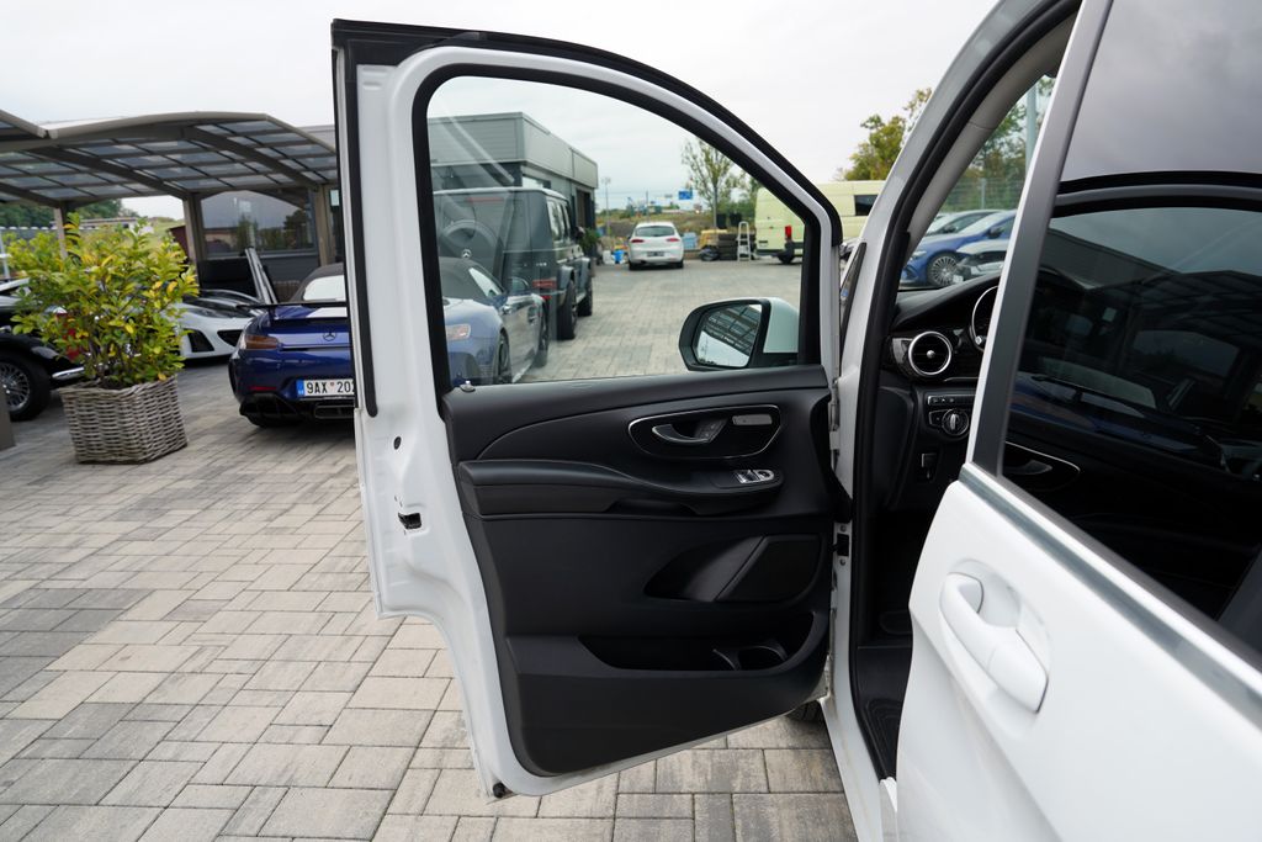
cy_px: 421
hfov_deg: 73.7
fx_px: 841
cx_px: 631
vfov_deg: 53.1
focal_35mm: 24
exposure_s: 1/125
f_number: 5.6
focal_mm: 24
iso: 100
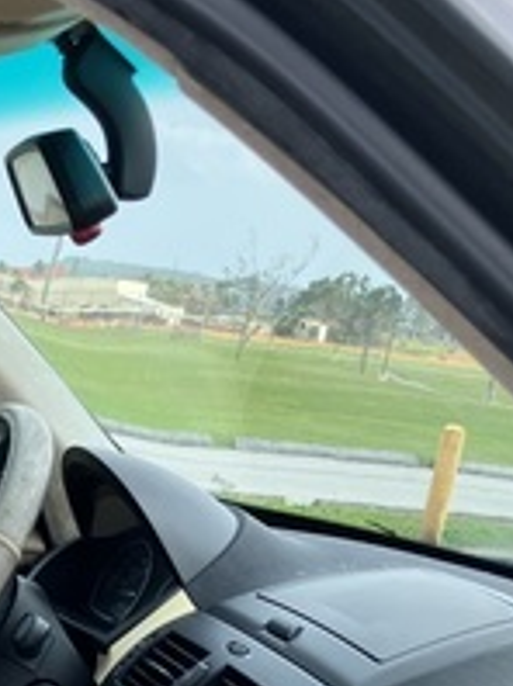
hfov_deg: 16.5
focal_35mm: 85
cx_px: -132
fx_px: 1683
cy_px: 894
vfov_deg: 20.9
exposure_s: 1/540
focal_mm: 3.99
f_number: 1.8
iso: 32
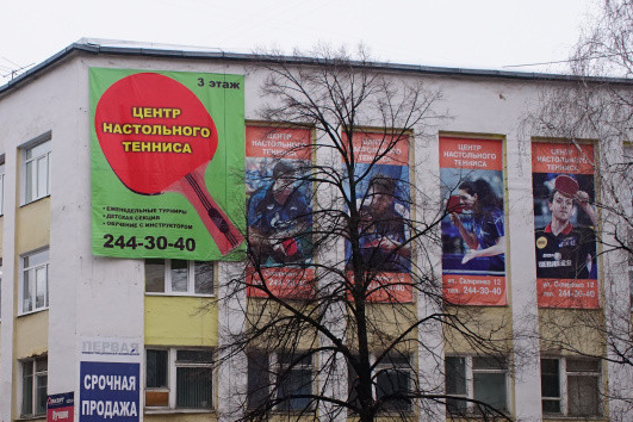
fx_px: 1231
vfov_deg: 19.2
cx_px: 149
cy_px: 346
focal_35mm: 70
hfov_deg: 28.4
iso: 800
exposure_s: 1/1250
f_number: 5
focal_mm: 31
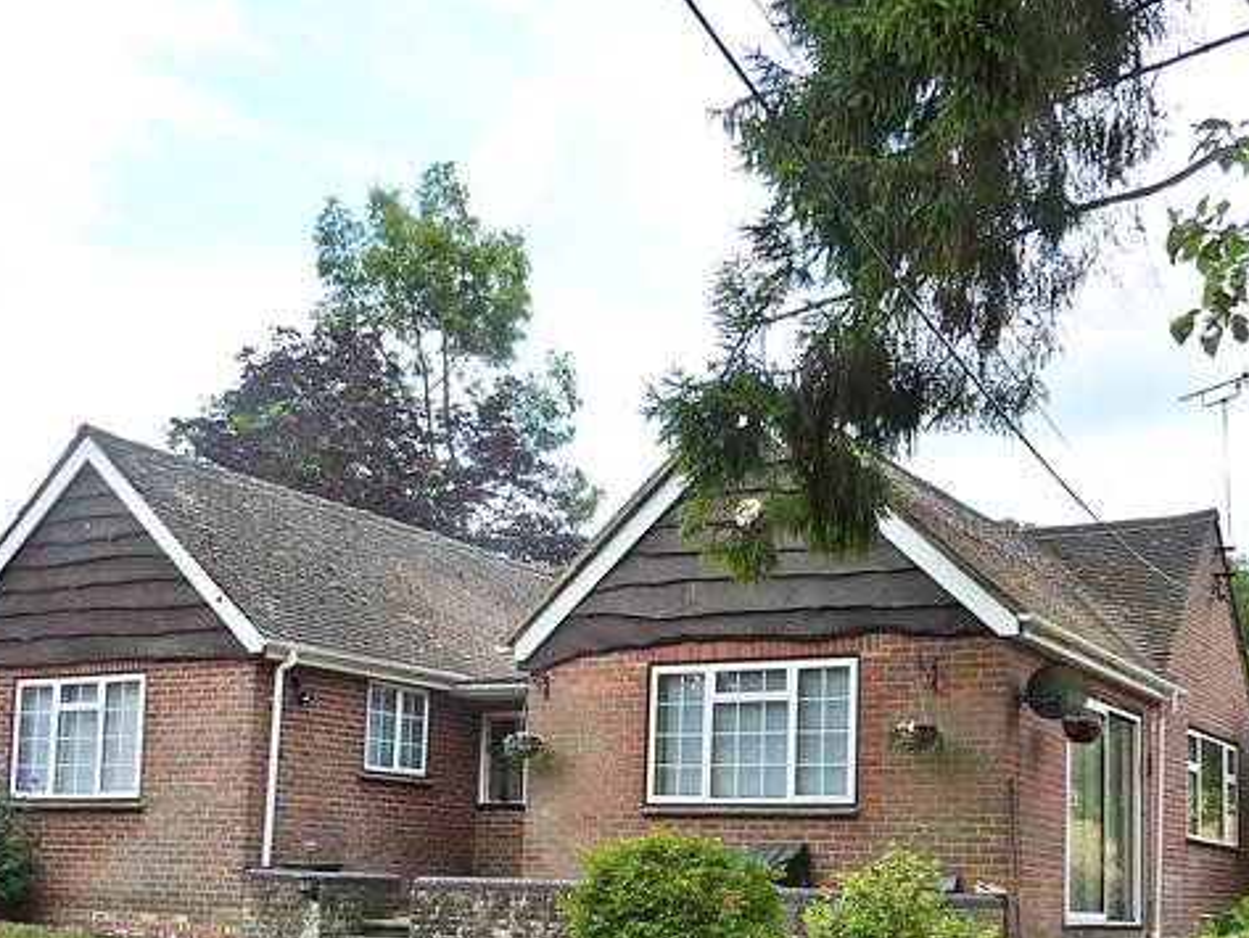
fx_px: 1768
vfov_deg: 29.2
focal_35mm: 49
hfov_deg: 38.9
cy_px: 700
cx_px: 639
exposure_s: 1/640
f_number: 4
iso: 125
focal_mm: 4.7
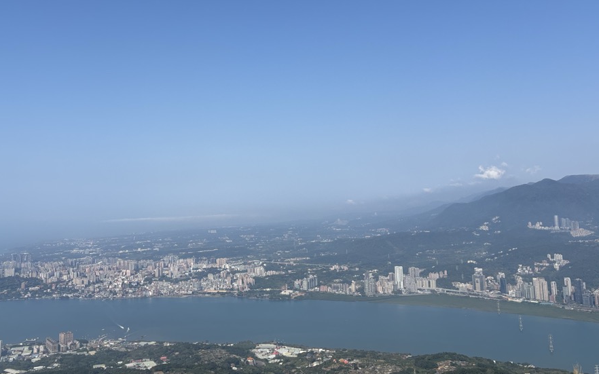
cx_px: 258
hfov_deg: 59.4
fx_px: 522
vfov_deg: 39.2
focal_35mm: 32
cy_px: 140
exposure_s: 1/4425
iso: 50
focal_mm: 5.96
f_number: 1.6
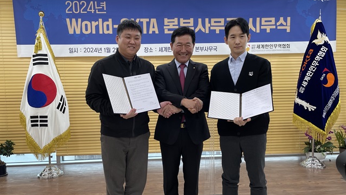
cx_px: 159
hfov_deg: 62.5
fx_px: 284
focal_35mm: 31
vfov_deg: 37.7
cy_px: 109
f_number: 1.6
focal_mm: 4.2
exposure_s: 1/120
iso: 125
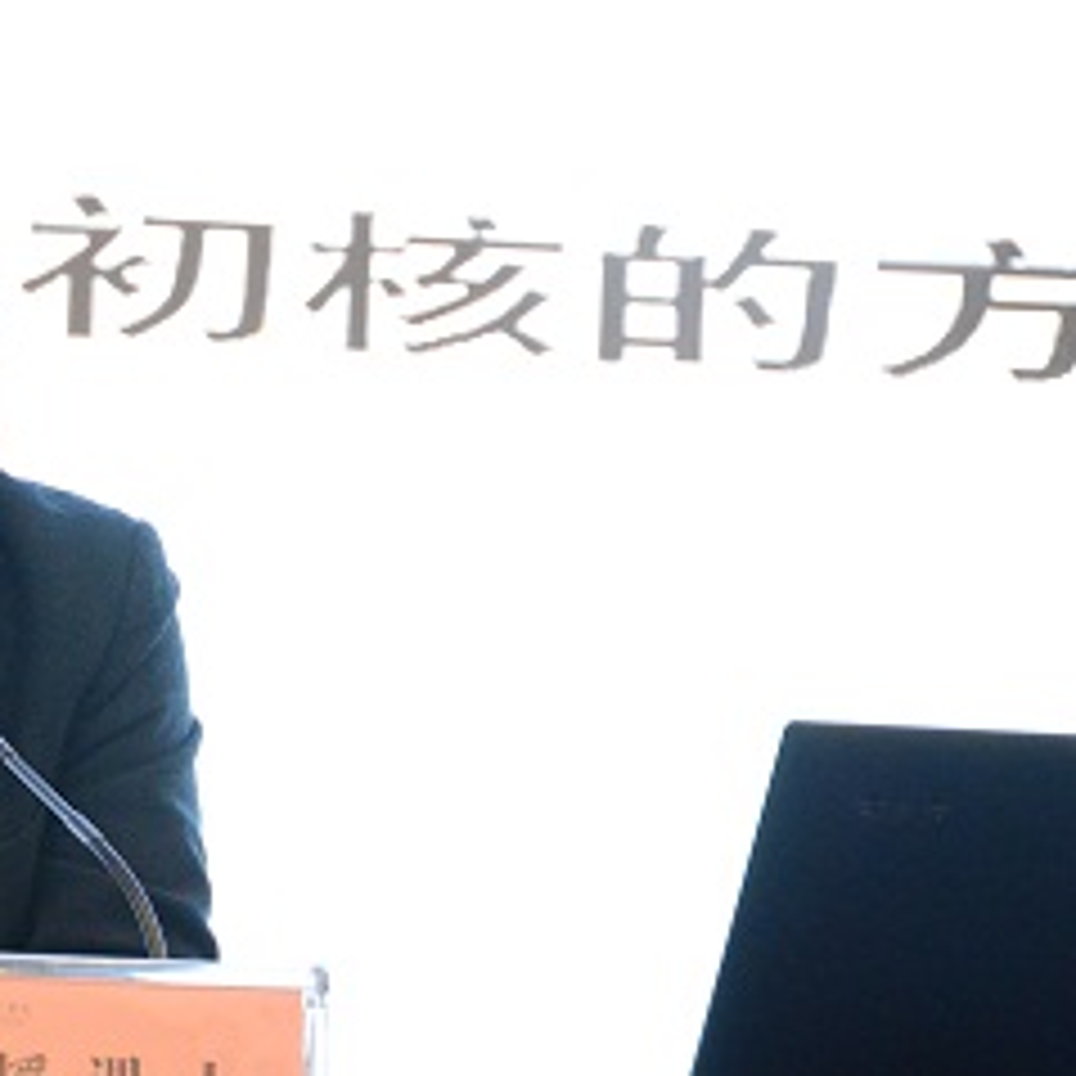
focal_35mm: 176
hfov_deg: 9.9
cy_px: 552
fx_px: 6189
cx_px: -32
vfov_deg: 9.9
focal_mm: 66
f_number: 5.6
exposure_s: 1/250
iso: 5000
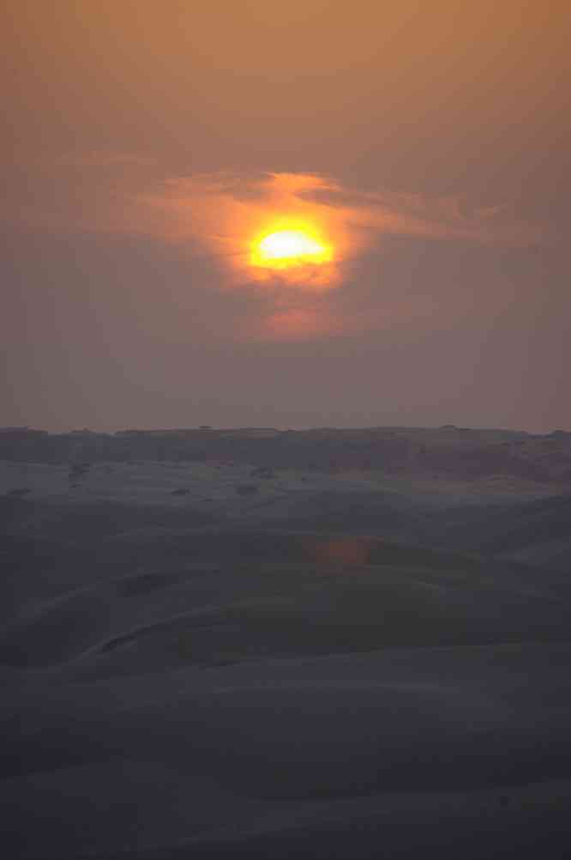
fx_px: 8940
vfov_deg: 5.5
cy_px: 430
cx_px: 286
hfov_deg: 3.7
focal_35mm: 375
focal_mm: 250
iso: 200
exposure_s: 1/180
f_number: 6.3
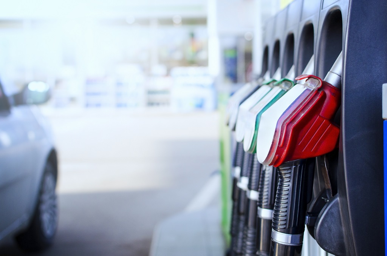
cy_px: 128
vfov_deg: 25.6
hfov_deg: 37.9
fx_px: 563
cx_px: 194
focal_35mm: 52
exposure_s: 1/1000
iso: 320
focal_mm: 35
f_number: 3.2
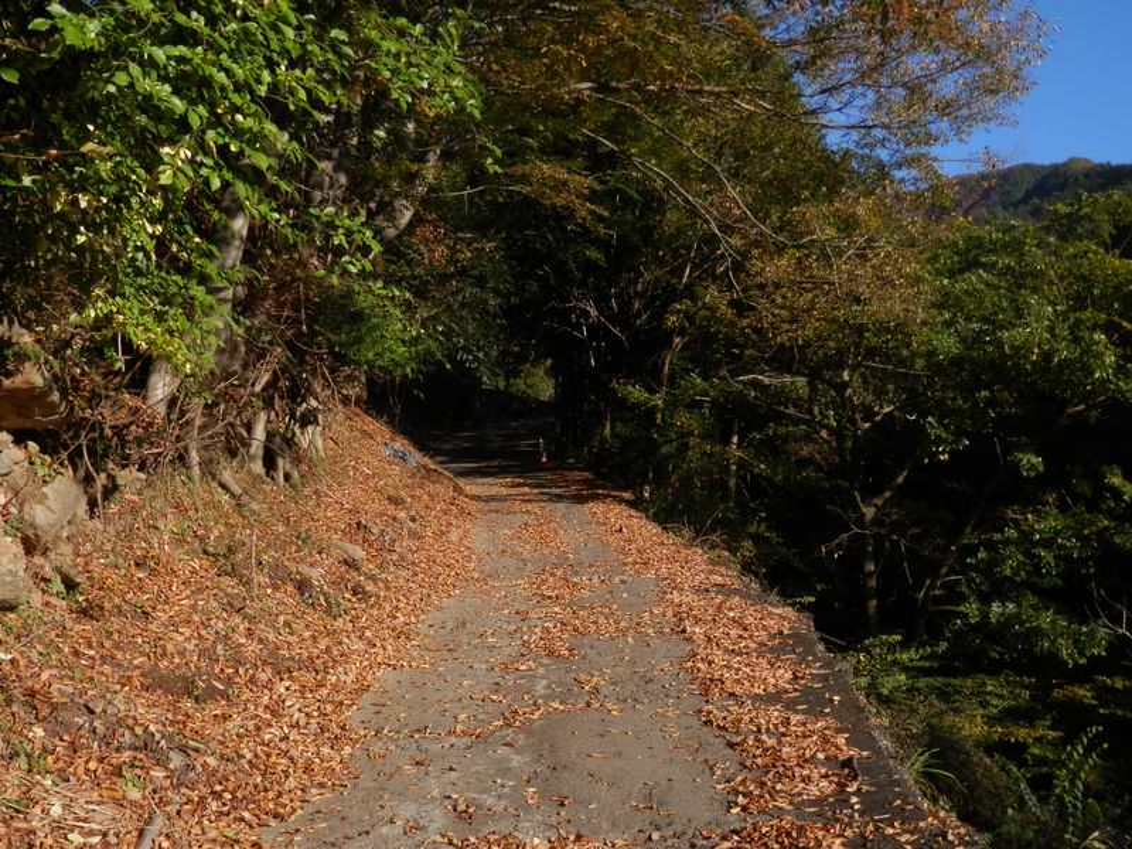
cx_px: 566
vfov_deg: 36.0
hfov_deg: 46.8
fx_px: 1308
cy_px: 424
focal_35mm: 40
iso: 80
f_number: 3.7
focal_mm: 7.3
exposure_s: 1/640
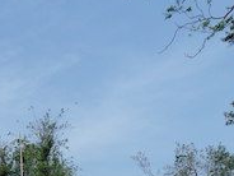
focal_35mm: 75
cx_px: -86
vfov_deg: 17.9
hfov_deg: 22.6
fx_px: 507
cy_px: 251
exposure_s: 1/1000
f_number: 3.5
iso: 80
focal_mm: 4.1
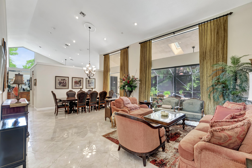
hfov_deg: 100.4
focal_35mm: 15
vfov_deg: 77.2
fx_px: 105
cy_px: 84
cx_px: 126
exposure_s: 1/15
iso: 640
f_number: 8
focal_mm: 10
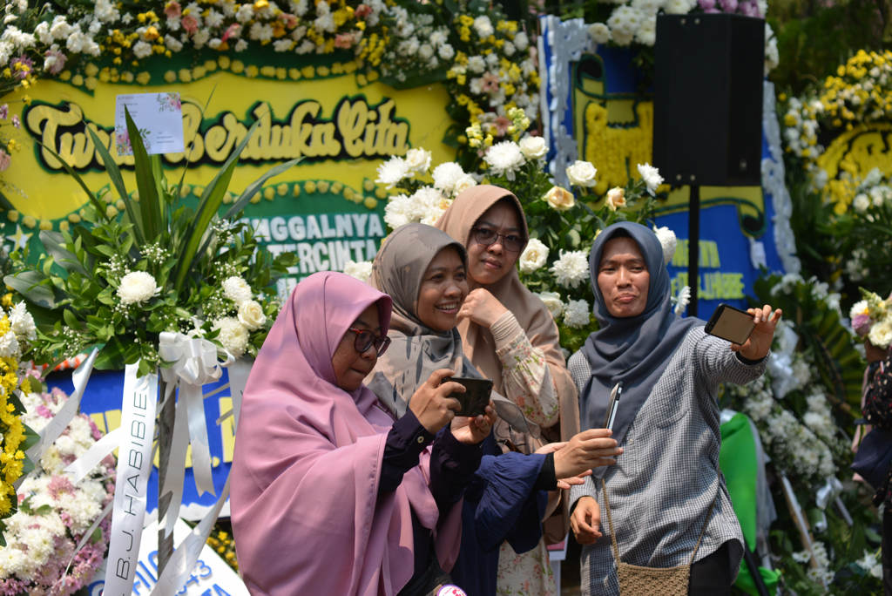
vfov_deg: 17.1
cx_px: 446
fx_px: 1983
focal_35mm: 80
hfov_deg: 25.3
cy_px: 298
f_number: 4.5
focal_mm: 80
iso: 800
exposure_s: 1/4000
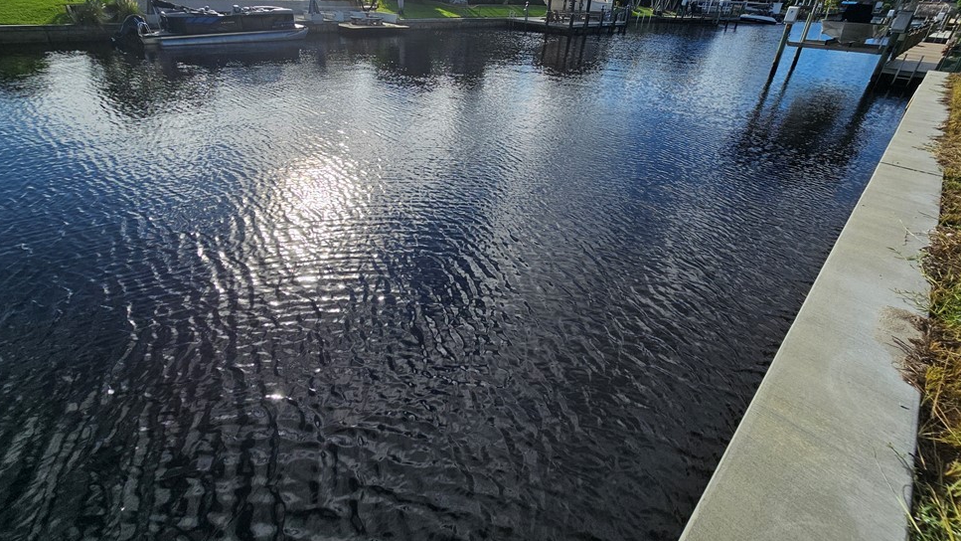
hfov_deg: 103.0
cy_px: 193
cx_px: 465
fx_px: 382
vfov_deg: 69.1
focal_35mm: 15
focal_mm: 2.2
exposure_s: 1/3502
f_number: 2.2
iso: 50
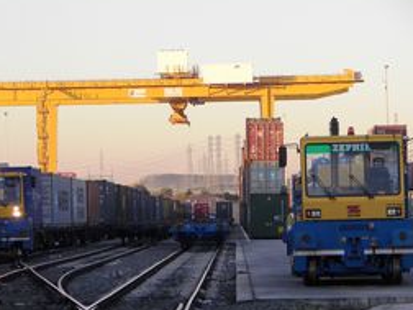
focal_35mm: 218
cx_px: 162
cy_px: 193
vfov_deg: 6.8
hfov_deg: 9.1
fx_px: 2601
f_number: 3.2
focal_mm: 26.1
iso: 64
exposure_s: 1/160
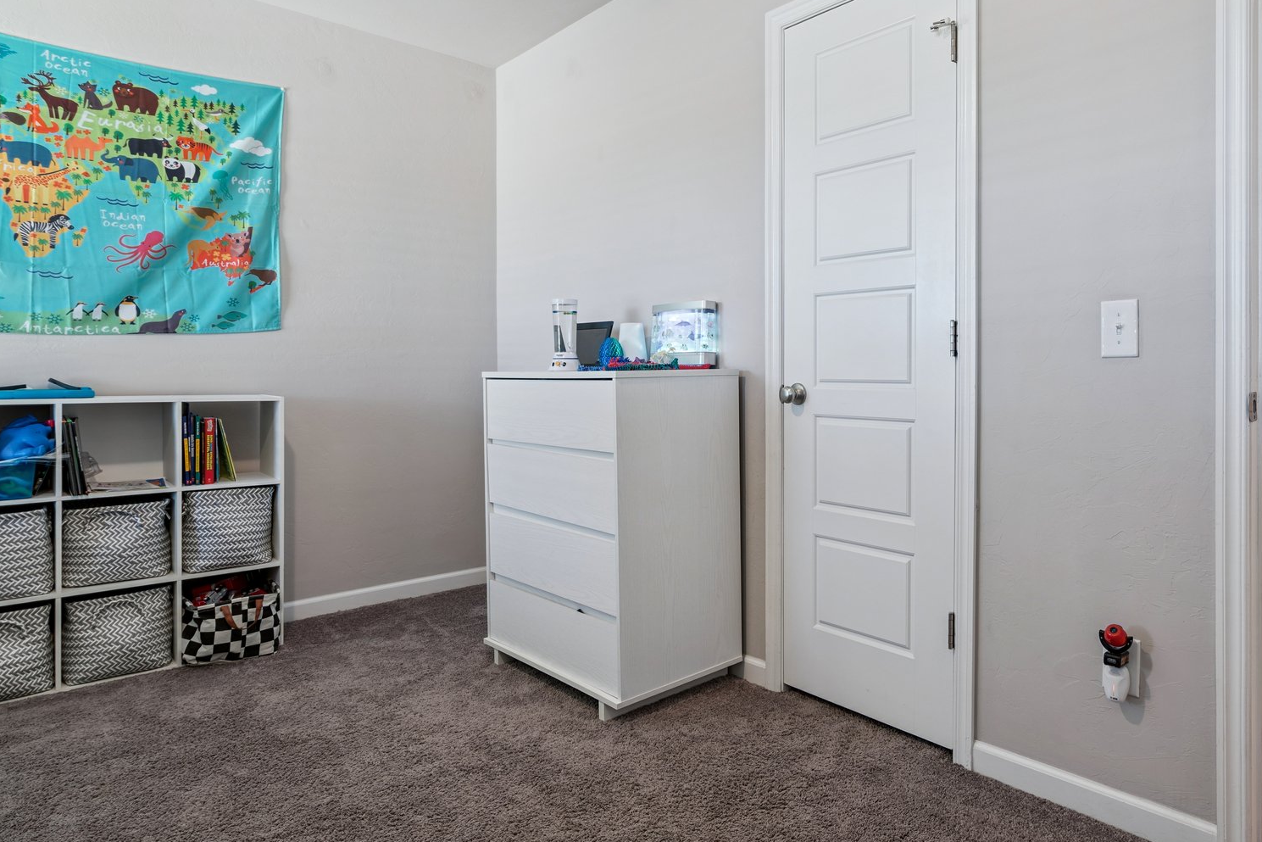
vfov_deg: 57.0
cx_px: 783
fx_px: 771
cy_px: 358
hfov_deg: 77.3
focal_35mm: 22
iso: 200
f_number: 7.1
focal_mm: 16
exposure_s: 1/4
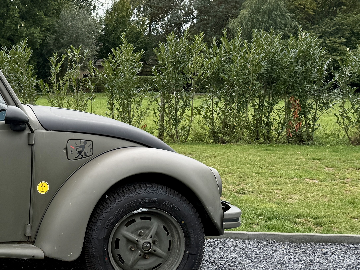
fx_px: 655
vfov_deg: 23.2
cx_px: -91
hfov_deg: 26.6
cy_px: 183
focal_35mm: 63
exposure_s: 1/1770
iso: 100
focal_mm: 6.76
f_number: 1.78
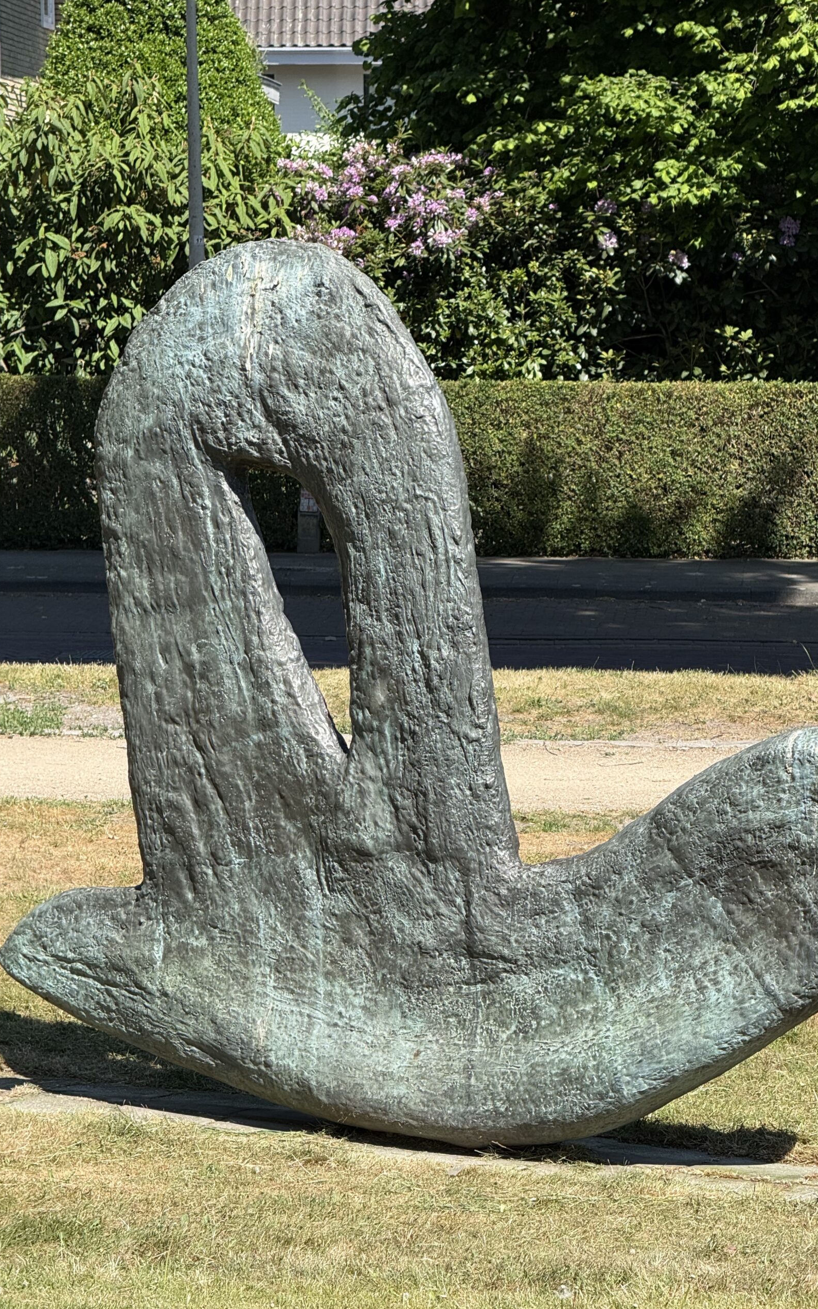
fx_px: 4566
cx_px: 470
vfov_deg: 16.3
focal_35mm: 128
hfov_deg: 10.2
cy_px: 654
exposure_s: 1/1080
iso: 64
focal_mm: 15.66
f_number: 2.8
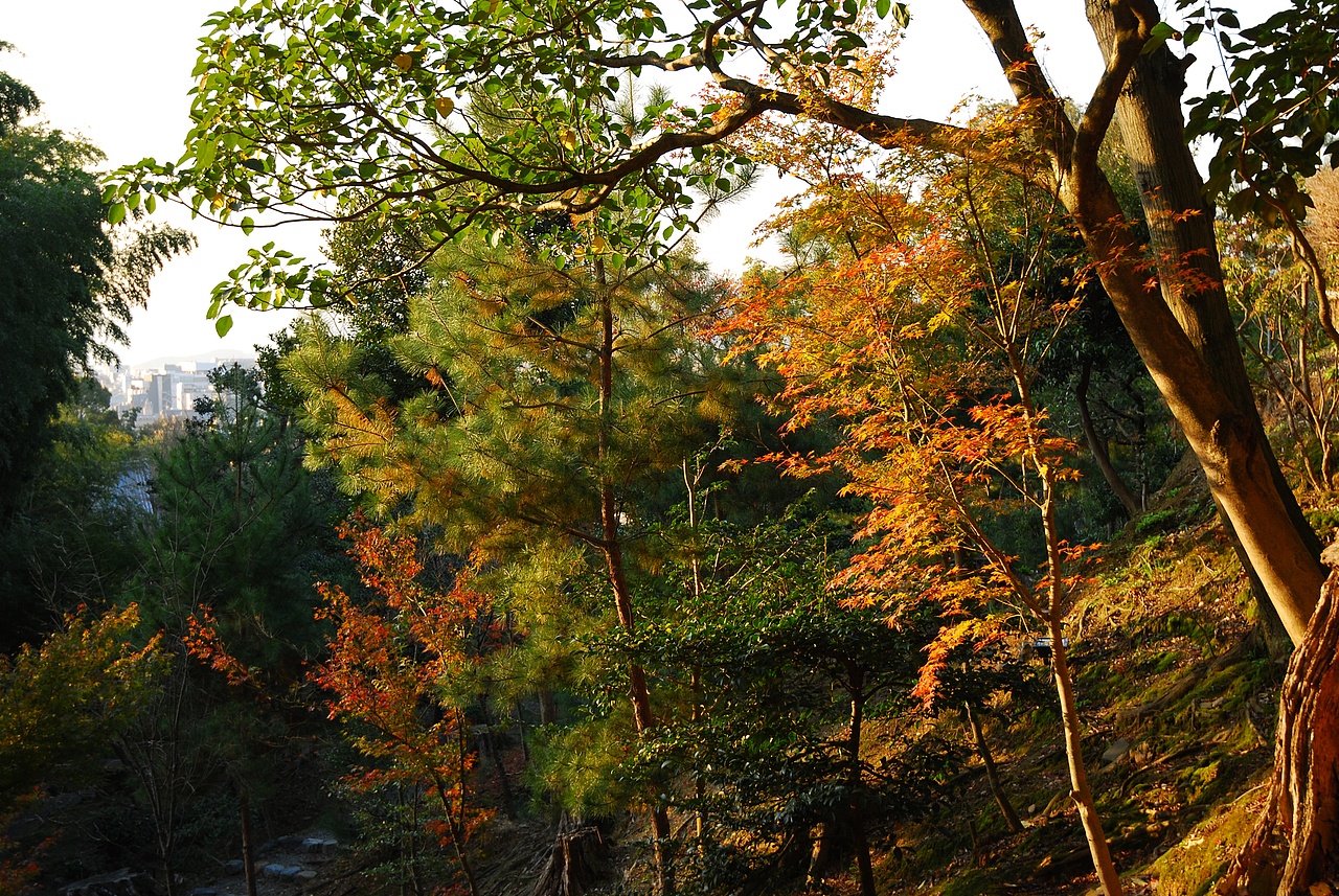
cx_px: 670
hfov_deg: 41.1
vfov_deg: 28.2
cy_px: 448
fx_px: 1788
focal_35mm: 48
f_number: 4
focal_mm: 32
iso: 160
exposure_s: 1/160
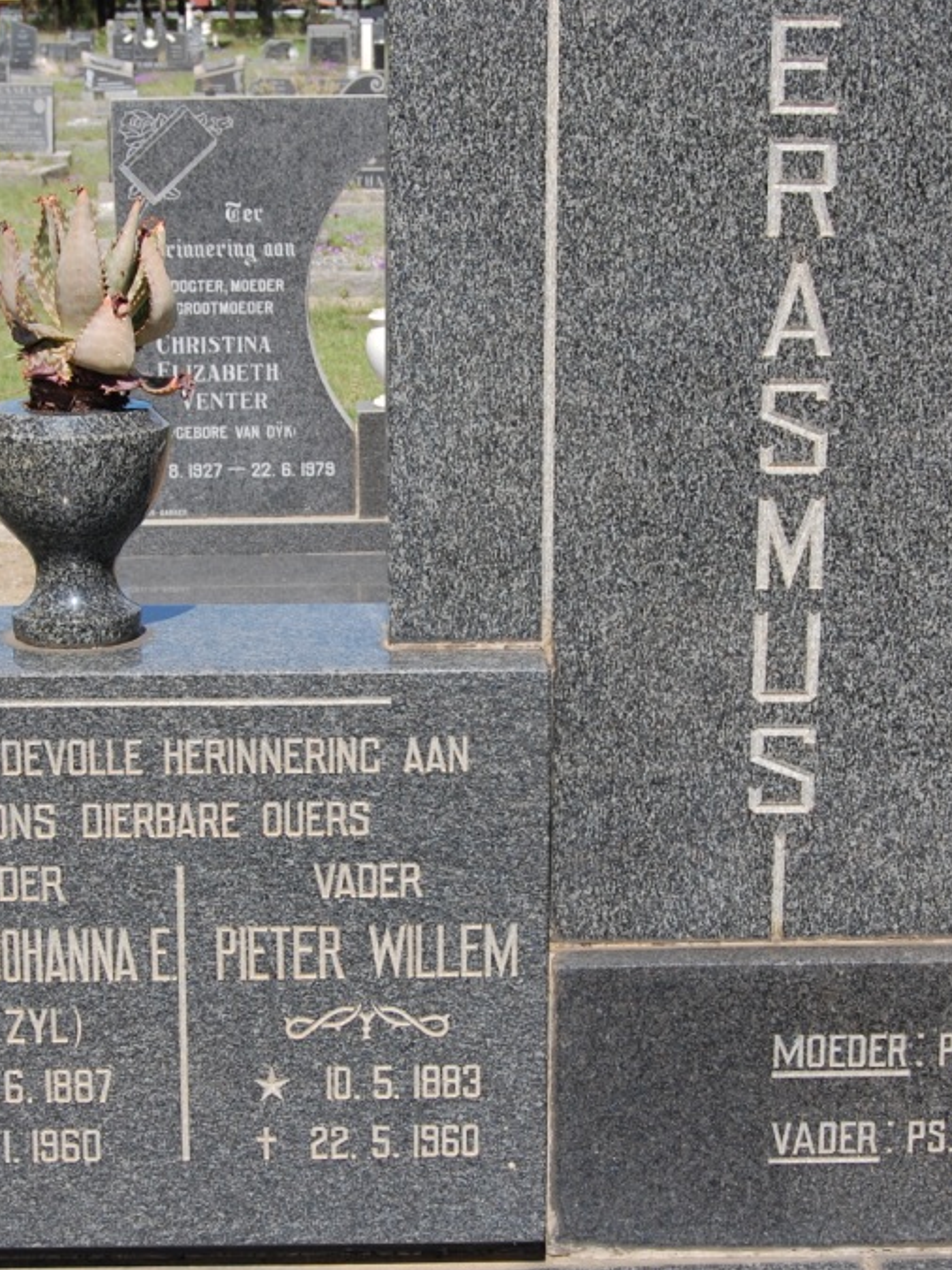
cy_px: 639
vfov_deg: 27.8
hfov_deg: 21.0
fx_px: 2568
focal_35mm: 70
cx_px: 406
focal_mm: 32
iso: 200
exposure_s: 1/320
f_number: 9
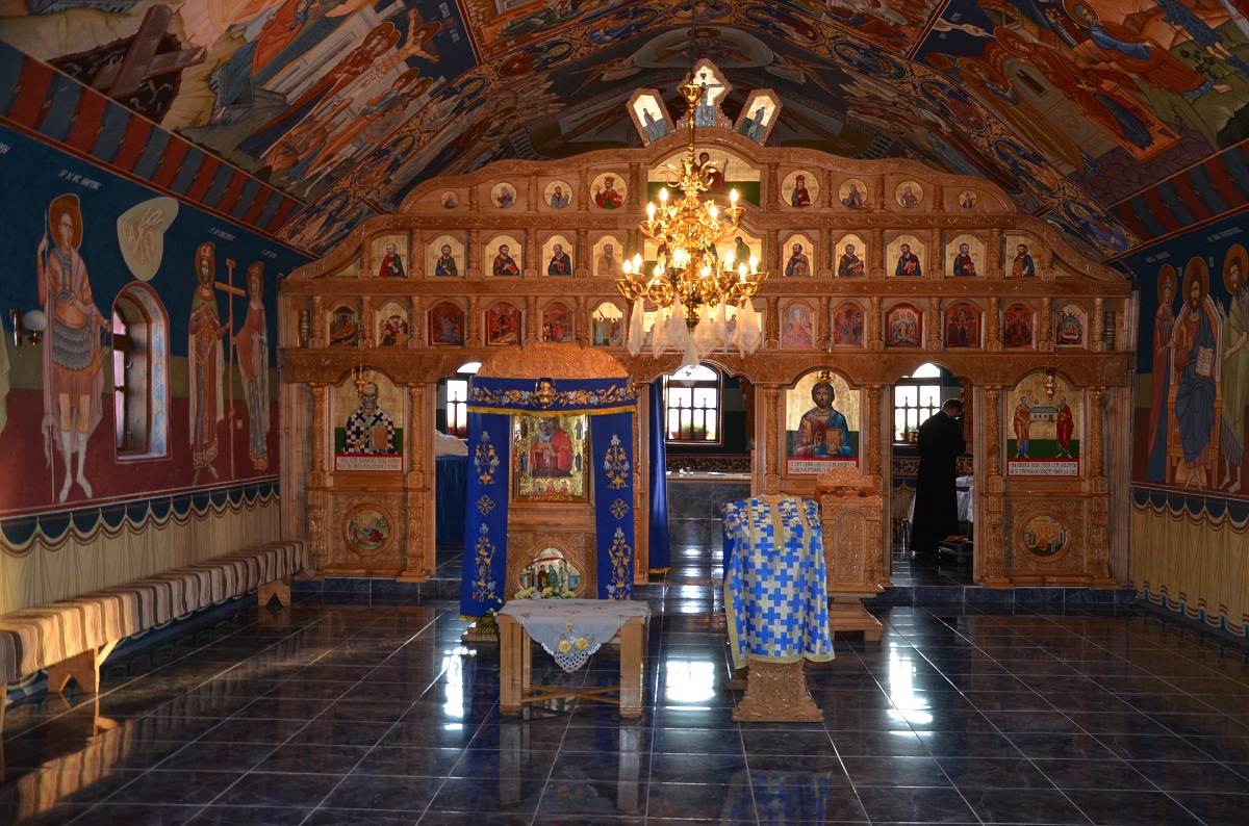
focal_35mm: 33
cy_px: 413
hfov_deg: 57.3
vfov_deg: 39.8
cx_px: 624
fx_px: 1142
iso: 640
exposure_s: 1/60
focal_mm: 22
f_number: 3.8
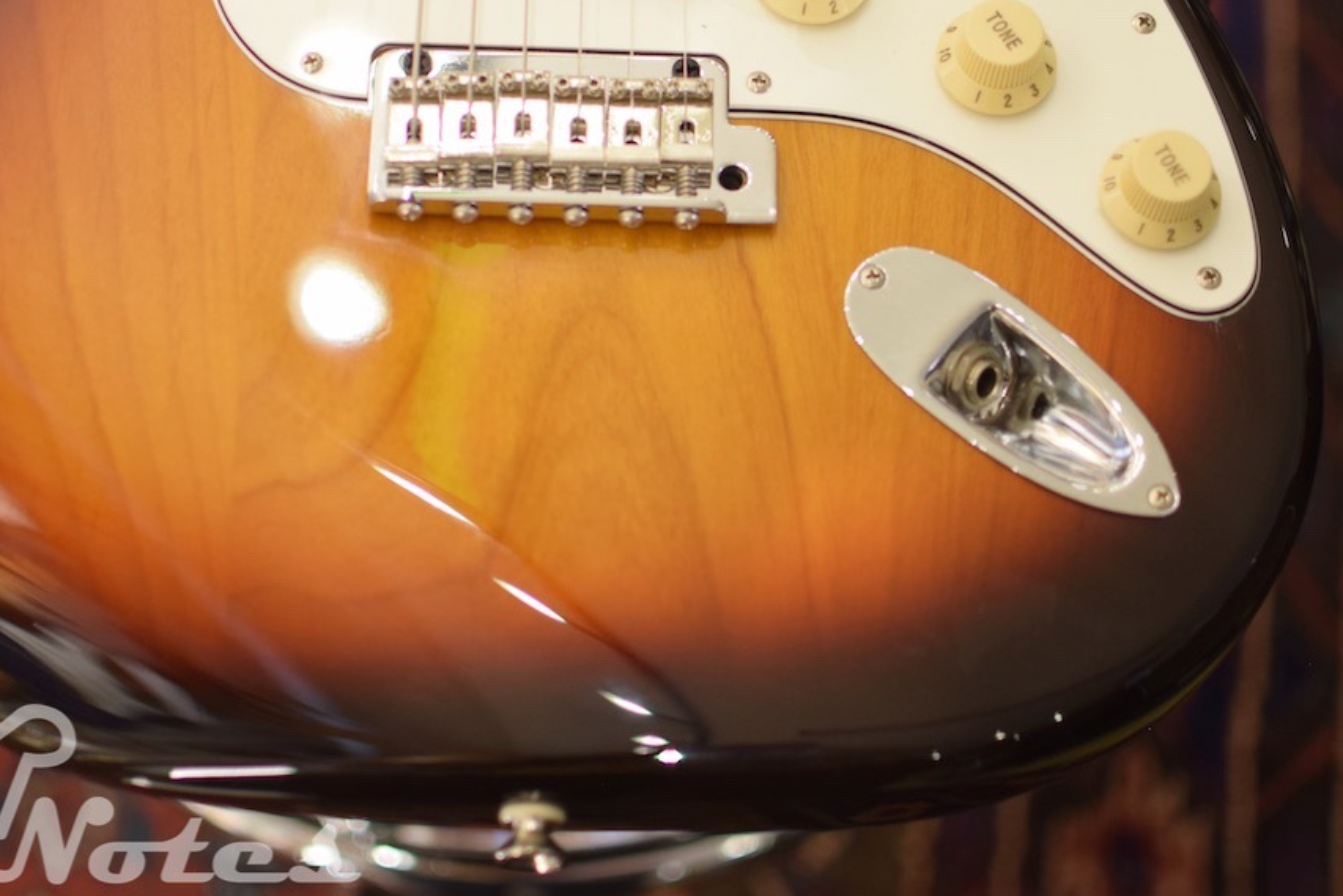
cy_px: 304
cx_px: 524
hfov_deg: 25.7
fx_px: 2938
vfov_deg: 17.3
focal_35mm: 79
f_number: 1.8
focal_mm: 35
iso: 400
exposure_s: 1/80
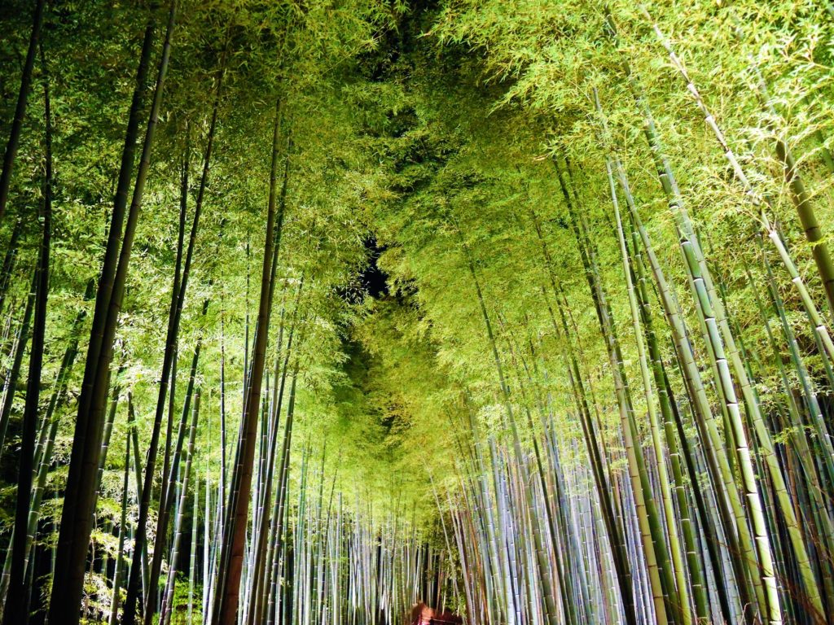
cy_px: 312
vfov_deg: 49.7
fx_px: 675
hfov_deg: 63.4
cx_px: 417
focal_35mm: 28
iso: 800
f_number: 2
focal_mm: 6
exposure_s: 1/6
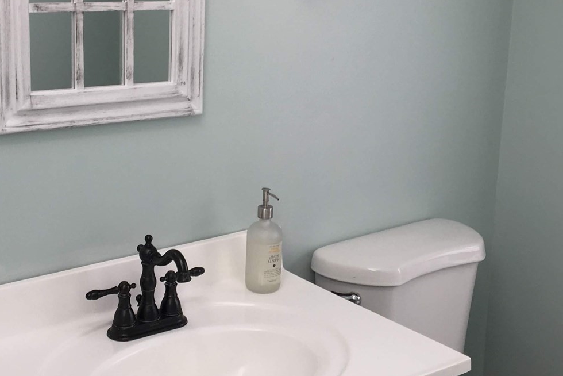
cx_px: 232
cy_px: 163
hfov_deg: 31.8
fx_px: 985
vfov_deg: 21.6
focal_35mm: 63
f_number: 2.2
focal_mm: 4.15
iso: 25
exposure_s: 1/120
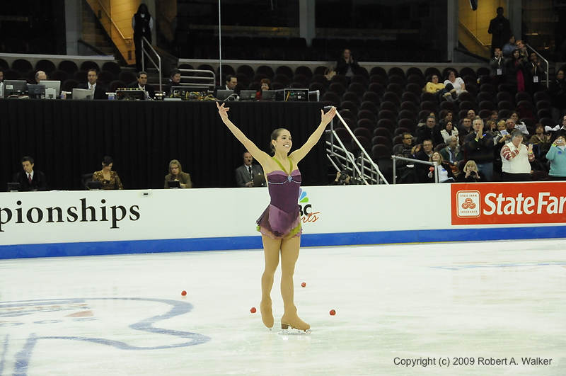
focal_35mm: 105
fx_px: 1648
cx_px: 283
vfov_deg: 13.0
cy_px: 188
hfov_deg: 19.5
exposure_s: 1/640
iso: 3200
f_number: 5.6
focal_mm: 70
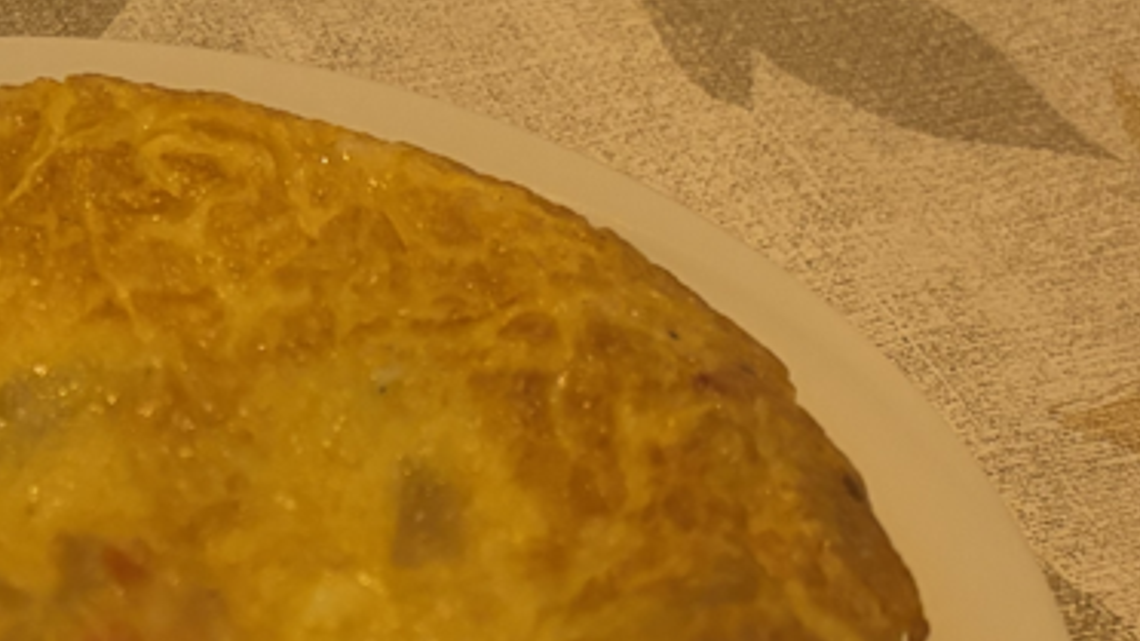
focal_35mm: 78
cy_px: 748
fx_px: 2357
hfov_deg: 26.8
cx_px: 267
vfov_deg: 15.0
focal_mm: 5.96
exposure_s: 1/33
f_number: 1.6
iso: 500
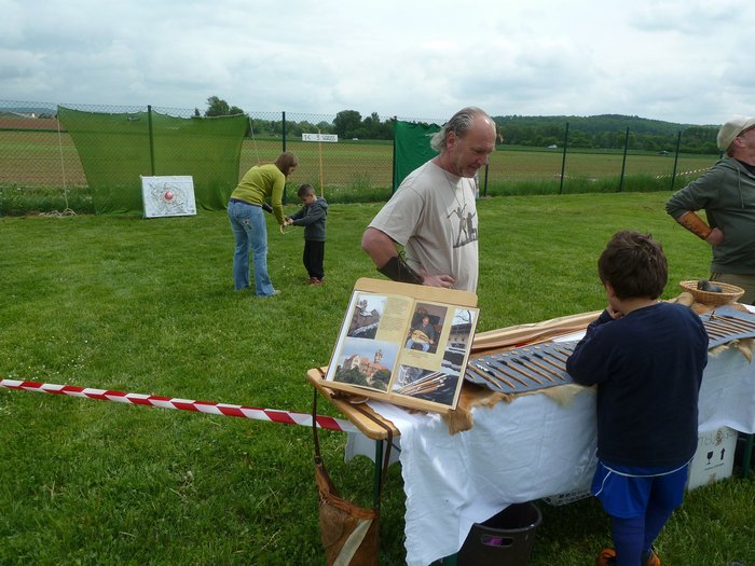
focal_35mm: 25
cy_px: 283
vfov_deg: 54.9
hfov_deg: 69.4
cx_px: 378
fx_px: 545
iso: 80
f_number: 4.5
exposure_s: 1/400
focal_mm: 4.1
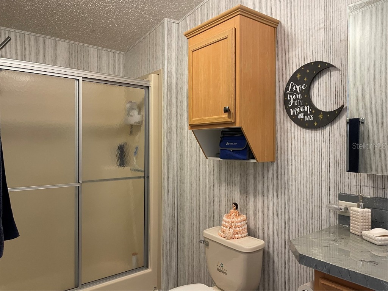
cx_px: 194
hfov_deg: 69.4
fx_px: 280
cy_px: 146
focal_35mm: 25
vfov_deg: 54.9
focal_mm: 5.1
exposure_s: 1/60
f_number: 1.6
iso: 320
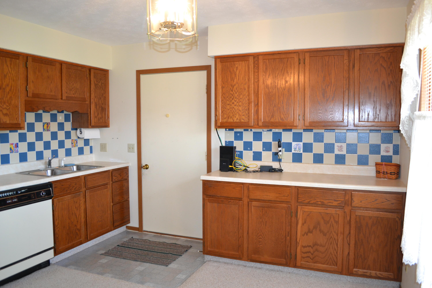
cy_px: 144
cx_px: 216
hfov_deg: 67.4
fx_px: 324
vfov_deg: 47.9
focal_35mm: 27
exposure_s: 1/60
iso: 800
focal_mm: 18
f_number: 3.5
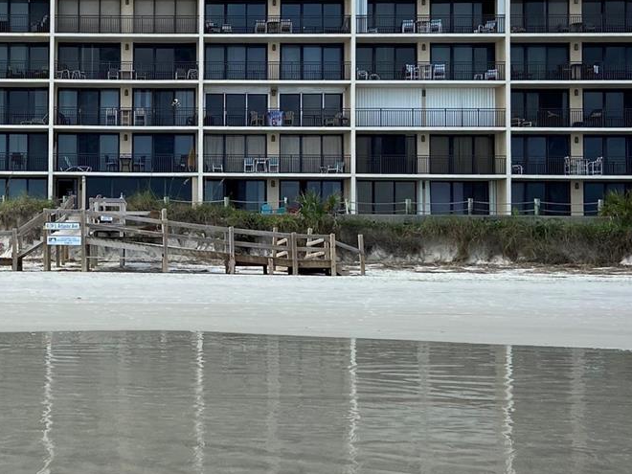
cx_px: 120
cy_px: 218
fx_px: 1150
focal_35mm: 63
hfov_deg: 29.9
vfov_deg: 23.3
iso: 32
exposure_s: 1/2268
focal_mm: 4.25
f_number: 1.8
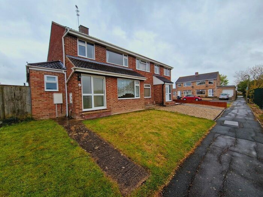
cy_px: 98
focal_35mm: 13
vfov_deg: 89.9
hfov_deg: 106.2
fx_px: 99
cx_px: 132
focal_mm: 2.2
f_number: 2.2
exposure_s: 1/1144
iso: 50
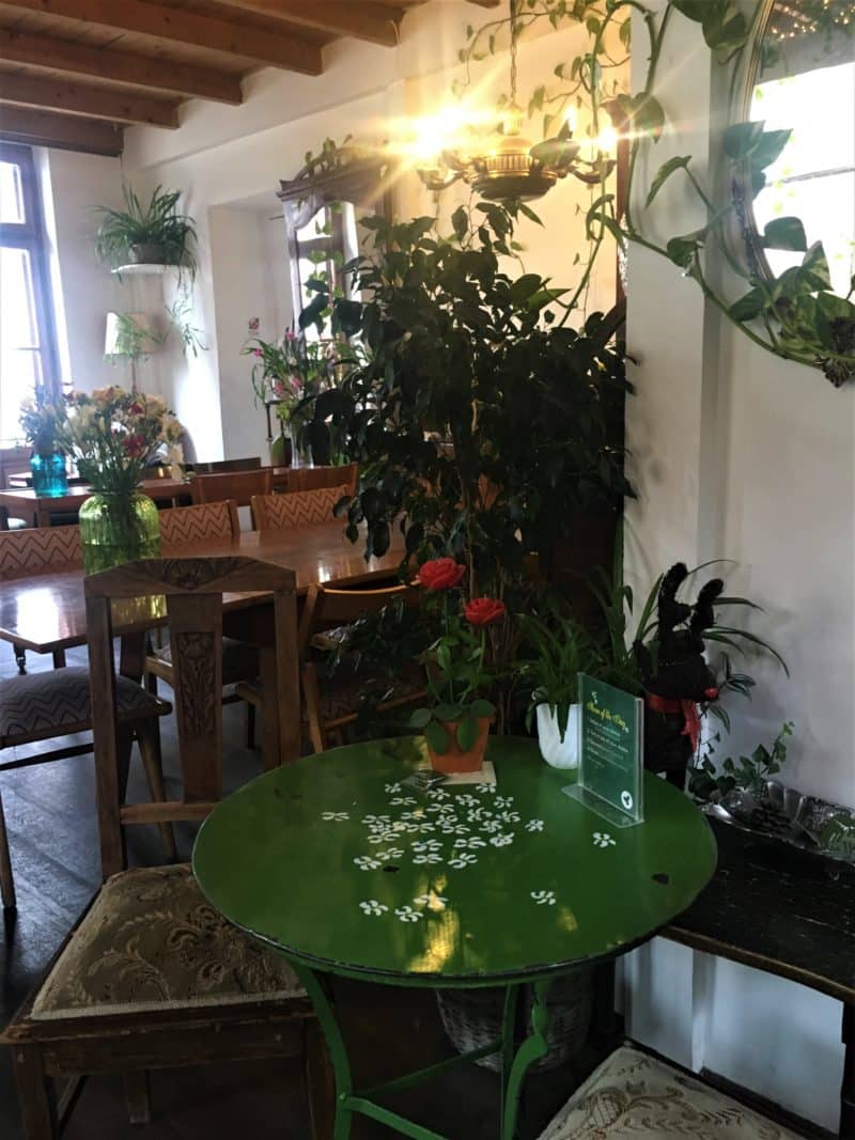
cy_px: 570
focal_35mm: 29
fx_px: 955
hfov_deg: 48.2
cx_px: 428
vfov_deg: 61.7
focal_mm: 4.15
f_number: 2.2
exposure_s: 1/33
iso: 160
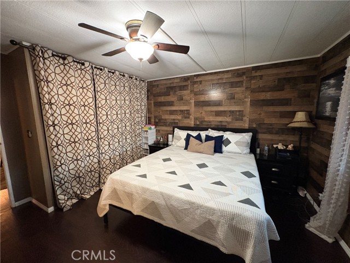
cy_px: 132
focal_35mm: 14
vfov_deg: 85.7
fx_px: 142
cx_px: 175
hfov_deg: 102.1
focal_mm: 2.22
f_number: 2.2
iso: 640
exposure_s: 1/40
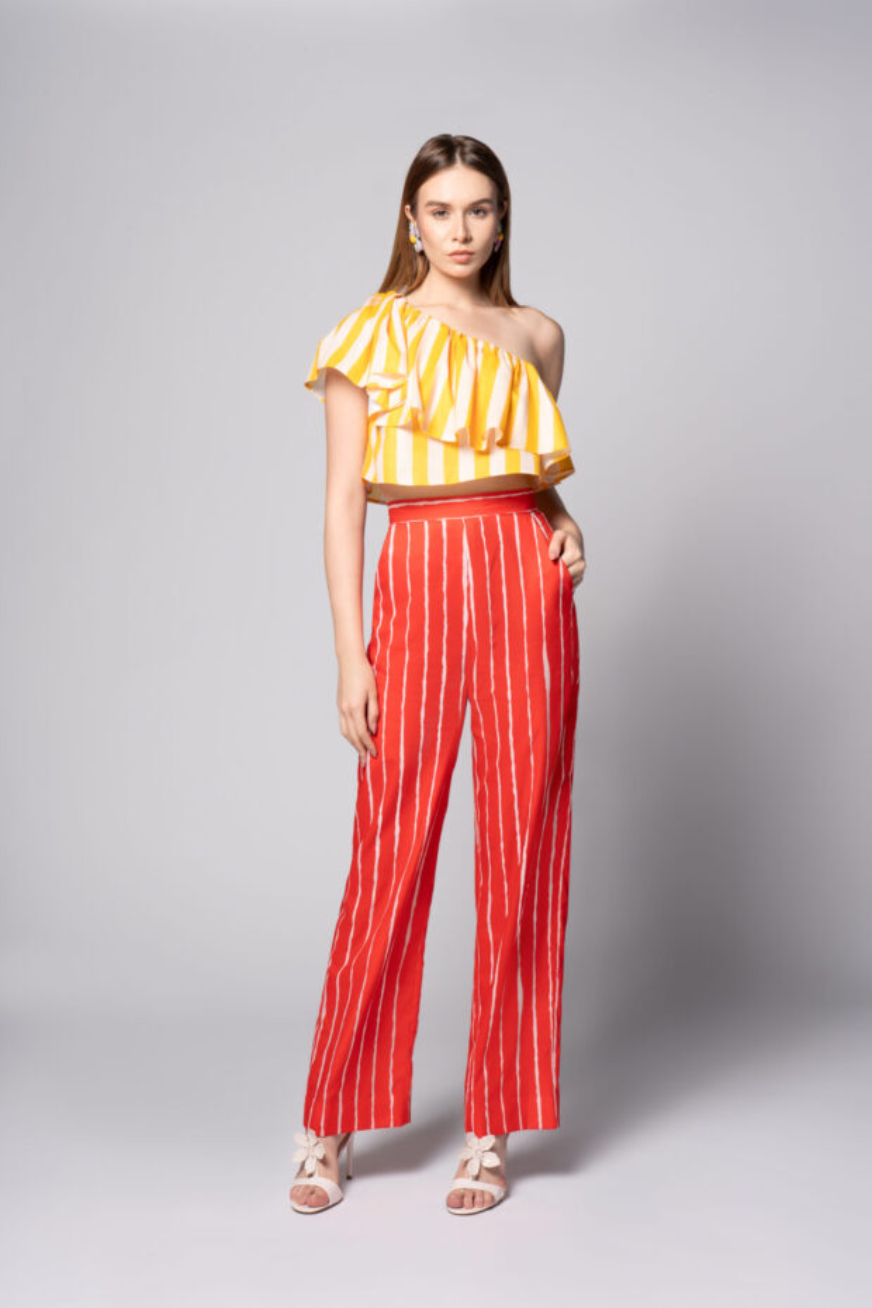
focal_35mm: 54
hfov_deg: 25.1
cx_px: 436
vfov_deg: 36.9
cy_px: 654
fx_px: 1962
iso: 100
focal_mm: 54
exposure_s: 1/160
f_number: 18
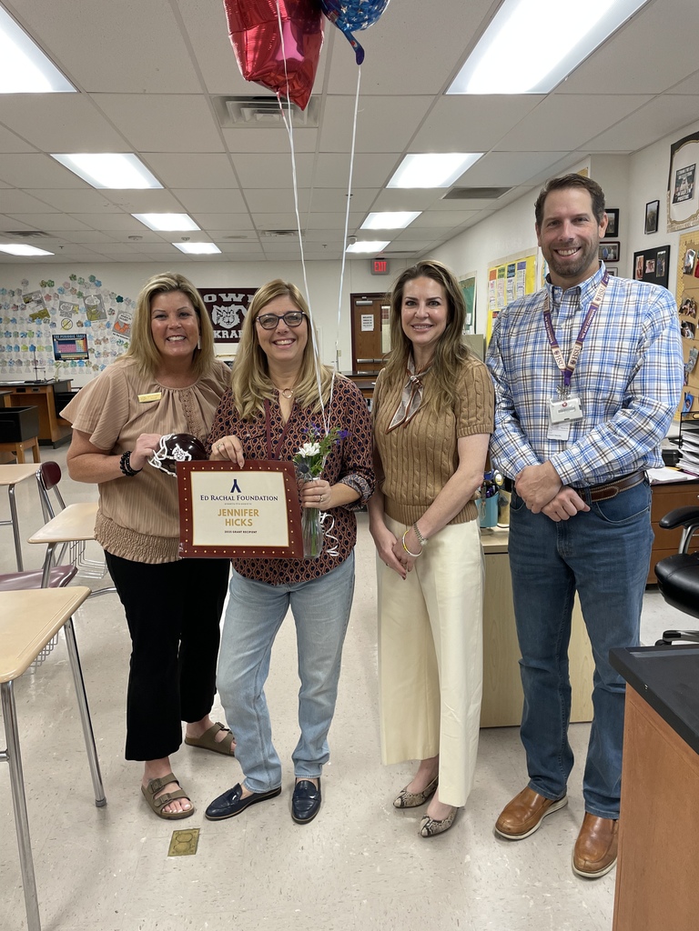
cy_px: 466
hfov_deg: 53.1
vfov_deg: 67.3
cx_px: 350
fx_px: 700
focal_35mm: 26
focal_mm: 4.2
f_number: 1.6
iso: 80
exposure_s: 1/60
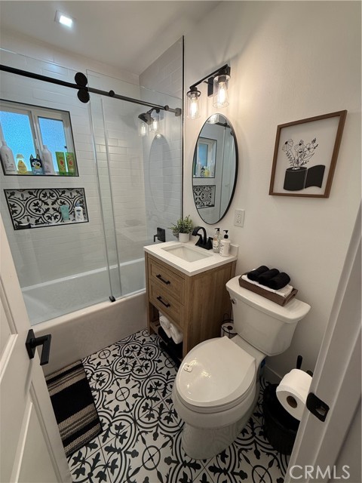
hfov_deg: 85.7
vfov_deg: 102.1
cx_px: 181
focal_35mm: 14
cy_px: 242
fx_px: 195
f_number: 2.2
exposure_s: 1/120
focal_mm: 2.22
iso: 125
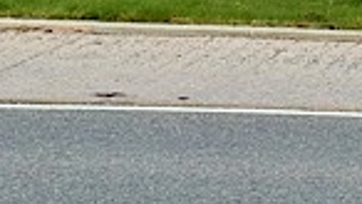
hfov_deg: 8.4
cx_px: 607
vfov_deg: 4.8
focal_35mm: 249
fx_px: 2389
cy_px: -206
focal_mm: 6
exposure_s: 1/1020
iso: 25
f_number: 2
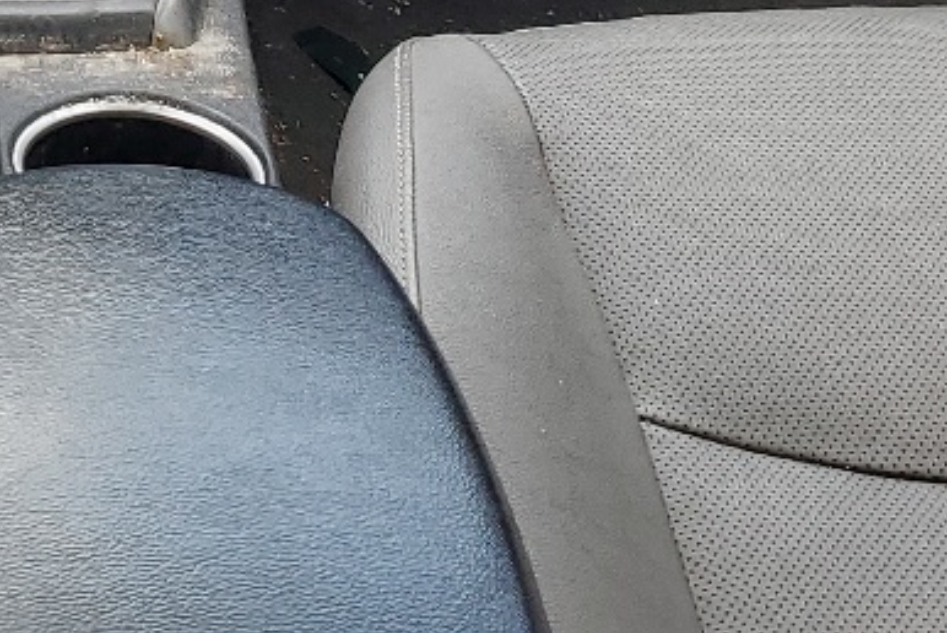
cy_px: -297
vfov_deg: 11.8
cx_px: -199
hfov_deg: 17.4
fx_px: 2948
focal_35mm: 112
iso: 50
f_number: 1.5
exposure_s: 1/256
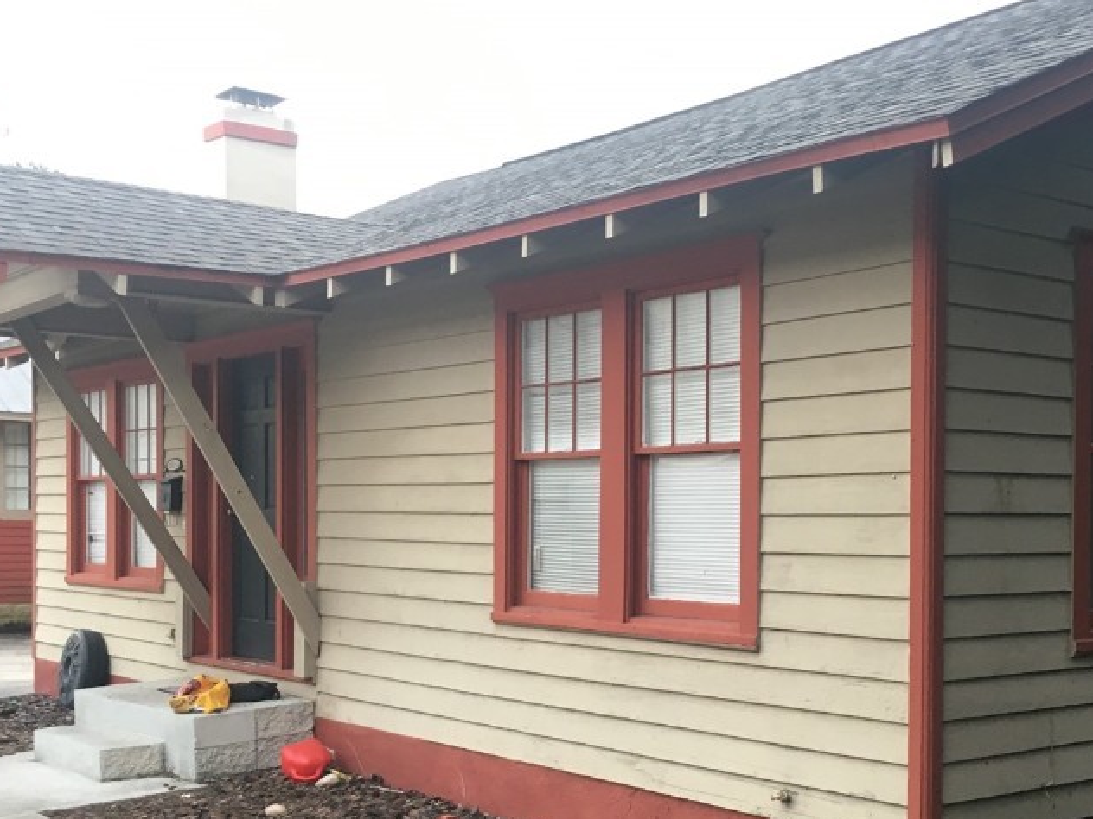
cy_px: 553
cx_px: 673
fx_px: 1484
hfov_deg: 40.2
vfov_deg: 30.6
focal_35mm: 47
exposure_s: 1/30
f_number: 2.2
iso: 64
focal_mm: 4.15
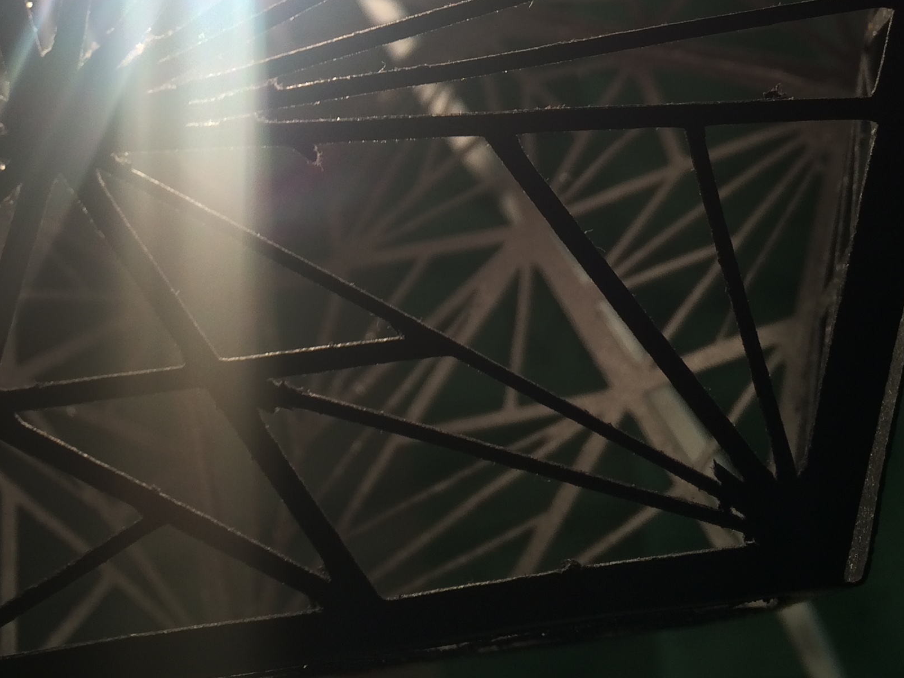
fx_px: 1541
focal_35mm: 59
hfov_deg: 32.0
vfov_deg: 23.7
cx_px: 215
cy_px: -7
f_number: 2.2
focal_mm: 4.15
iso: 32
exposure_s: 1/161
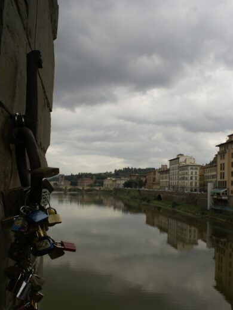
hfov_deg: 46.8
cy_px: 169
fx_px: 269
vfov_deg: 59.9
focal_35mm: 30
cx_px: 115
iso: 100
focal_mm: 18
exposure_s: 1/125
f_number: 10
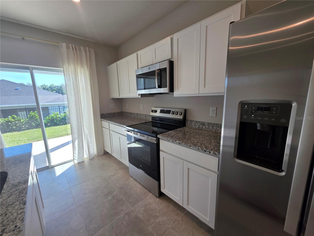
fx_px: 118
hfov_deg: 106.2
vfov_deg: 89.9
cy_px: 118
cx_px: 157
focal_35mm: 13
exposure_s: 1/120
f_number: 1.9
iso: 25
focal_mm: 2.2
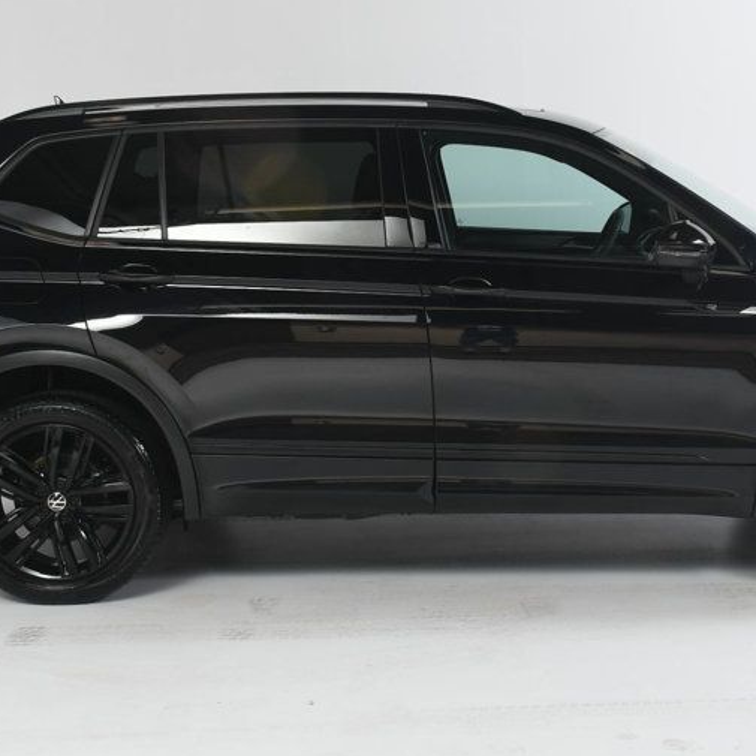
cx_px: 445
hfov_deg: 25.0
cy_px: 365
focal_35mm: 69
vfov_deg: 25.0
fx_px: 1705
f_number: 9
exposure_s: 1/160
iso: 100
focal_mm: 20
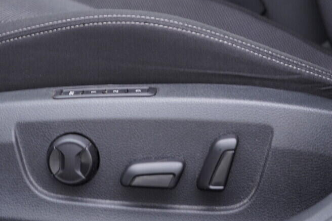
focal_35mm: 79
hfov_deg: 25.7
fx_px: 728
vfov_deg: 17.0
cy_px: 22
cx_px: 178
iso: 200
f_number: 2.8
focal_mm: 24
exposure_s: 1/40
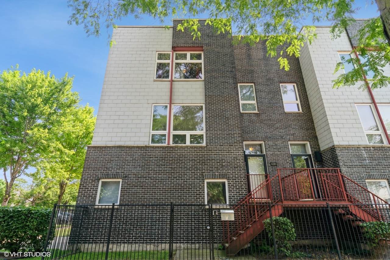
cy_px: 130
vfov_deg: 67.4
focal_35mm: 18
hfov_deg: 90.0
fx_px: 195
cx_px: 195
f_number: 8
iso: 200
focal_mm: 12
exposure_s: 1/160
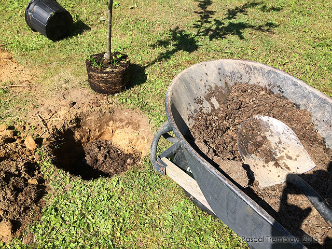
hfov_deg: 60.0
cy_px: 124
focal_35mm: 30
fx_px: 288
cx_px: 166
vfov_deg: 46.8
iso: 32
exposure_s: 1/1368
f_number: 2.2
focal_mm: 4.12
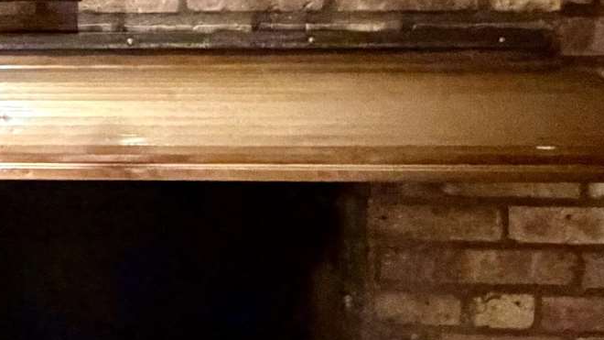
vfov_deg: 16.9
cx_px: -256
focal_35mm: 71
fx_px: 1137
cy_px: 86
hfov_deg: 24.4
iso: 1250
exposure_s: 1/30
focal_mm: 2.22
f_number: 2.2
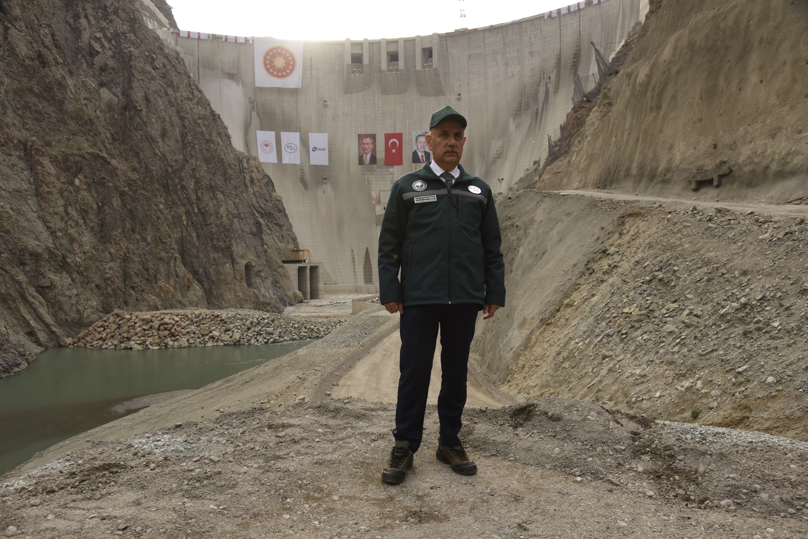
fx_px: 674
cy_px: 270
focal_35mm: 30
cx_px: 404
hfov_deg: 61.9
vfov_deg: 43.6
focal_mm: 30
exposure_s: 1/400
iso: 800
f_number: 10
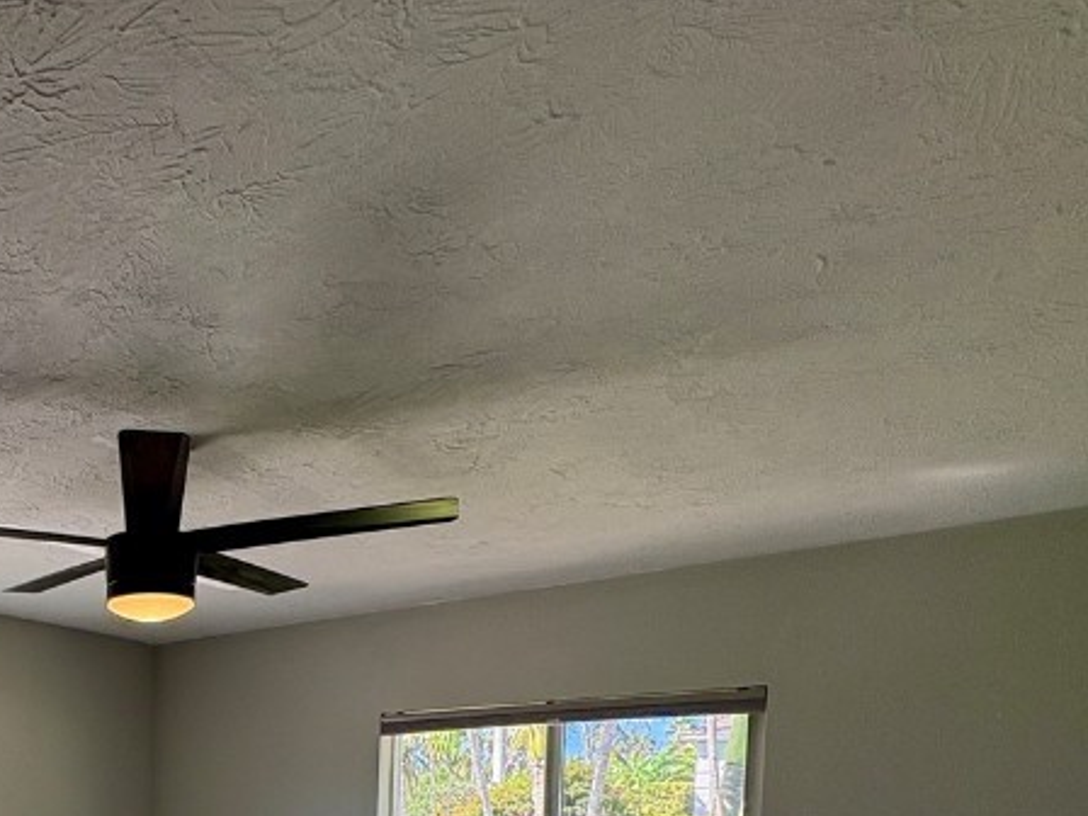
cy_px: 884
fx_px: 1006
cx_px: 41
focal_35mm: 32
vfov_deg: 37.4
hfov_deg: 48.5
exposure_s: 1/162
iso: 64
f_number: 2.2
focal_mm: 2.22
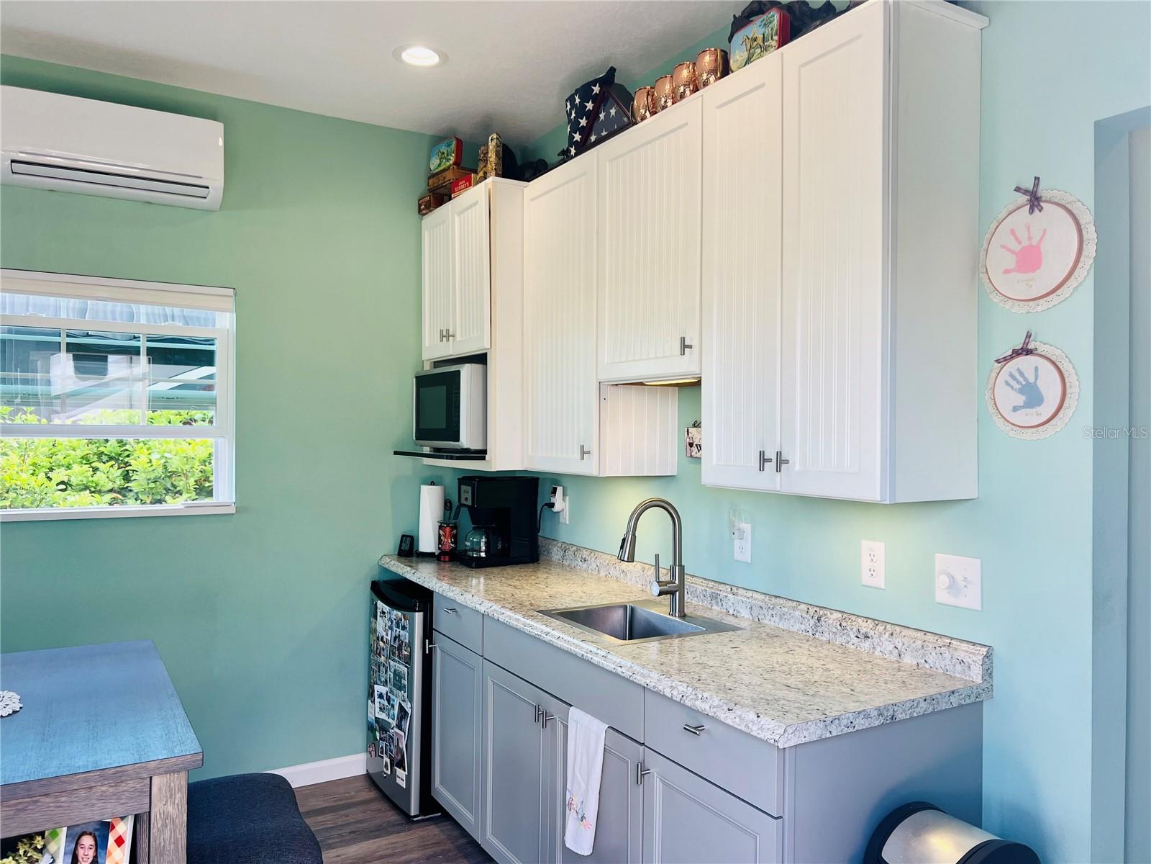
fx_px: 865
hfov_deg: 67.3
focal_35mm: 26
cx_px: 576
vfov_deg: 53.1
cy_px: 432
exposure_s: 1/120
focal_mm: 5.7
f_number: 1.5
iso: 64
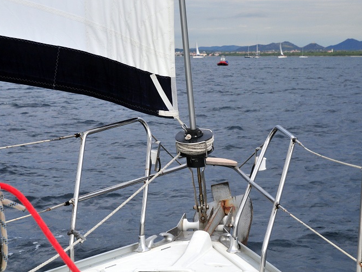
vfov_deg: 13.7
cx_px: 195
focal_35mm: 108
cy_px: 120
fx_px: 1130
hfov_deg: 18.2
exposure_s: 1/800
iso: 320
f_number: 9
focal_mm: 50
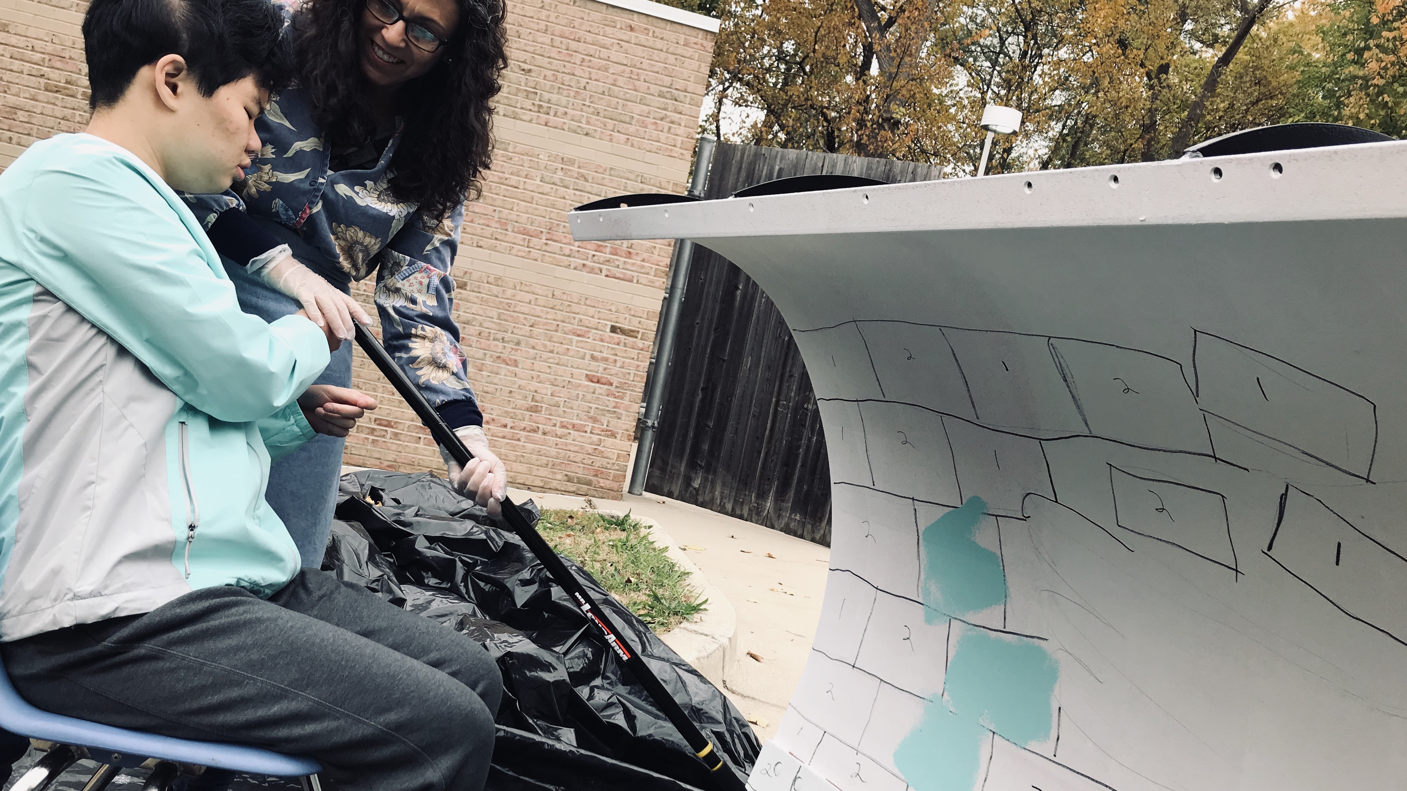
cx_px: 696
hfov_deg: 62.6
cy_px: 463
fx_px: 1157
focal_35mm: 31
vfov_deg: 37.7
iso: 20
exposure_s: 1/193
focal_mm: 3.99
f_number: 1.8
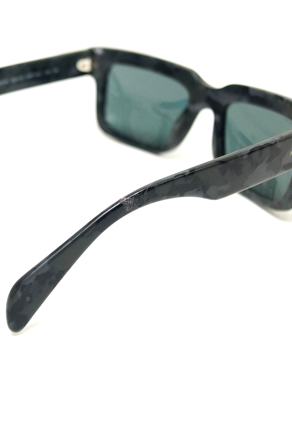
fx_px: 757
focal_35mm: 62
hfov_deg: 21.7
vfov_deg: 32.2
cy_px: 146
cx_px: 89
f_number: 4
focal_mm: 22
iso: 500
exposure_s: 1/60
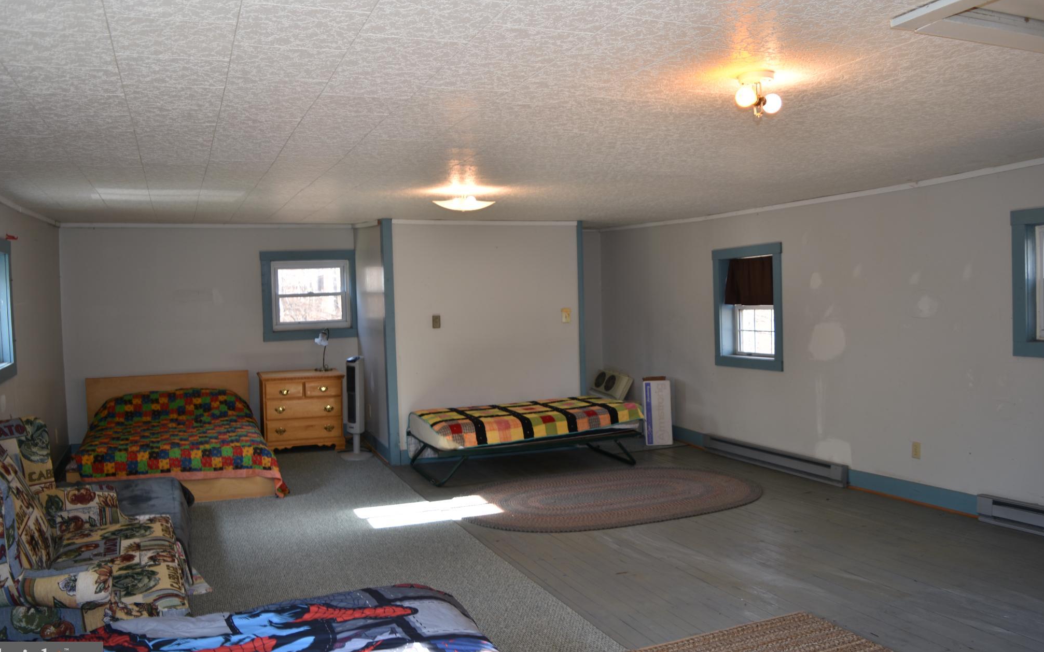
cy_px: 326
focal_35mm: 28
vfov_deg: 44.5
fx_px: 797
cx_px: 519
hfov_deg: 66.5
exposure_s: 1/30
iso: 100
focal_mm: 18
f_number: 3.5
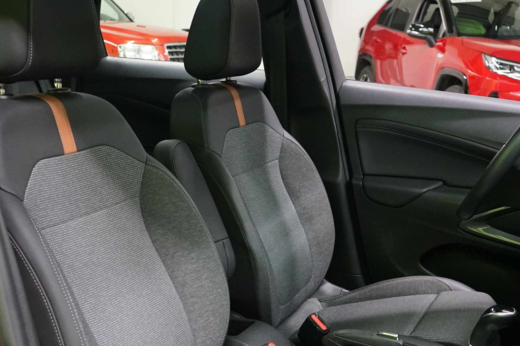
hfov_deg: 38.2
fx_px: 751
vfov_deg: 25.5
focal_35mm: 52
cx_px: 235
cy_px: 283
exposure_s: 1/60
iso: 5000
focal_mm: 28
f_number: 5.6
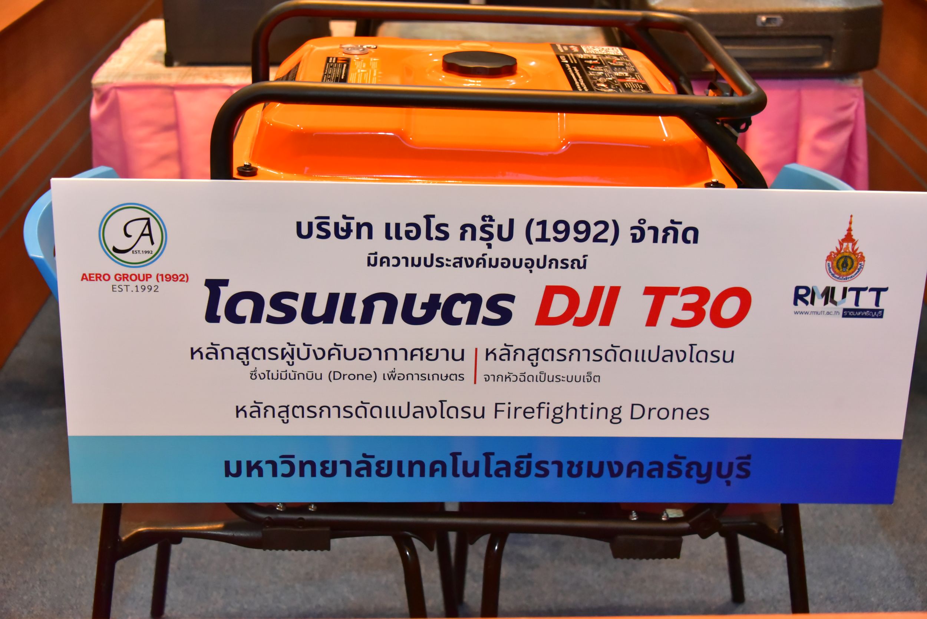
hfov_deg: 34.5
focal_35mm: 58
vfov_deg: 23.4
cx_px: 464
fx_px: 1494
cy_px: 310
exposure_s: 1/200
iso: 8000
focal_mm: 58
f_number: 5.6
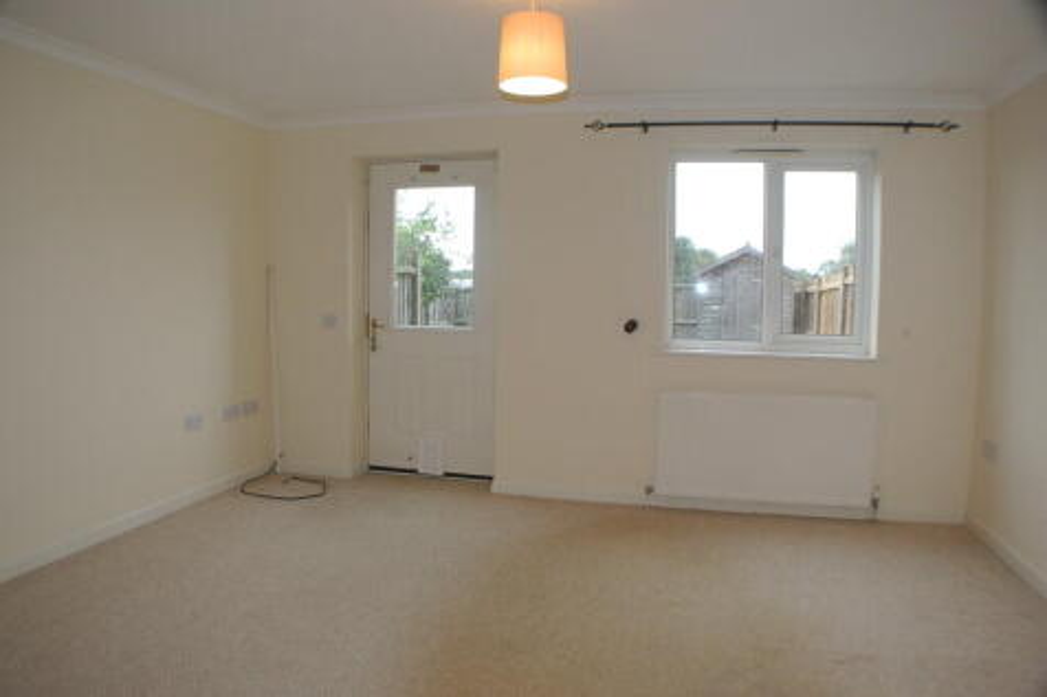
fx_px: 930
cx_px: 524
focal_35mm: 32
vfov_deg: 41.1
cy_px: 348
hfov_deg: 58.7
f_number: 3.8
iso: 360
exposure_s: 1/60
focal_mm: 12.2
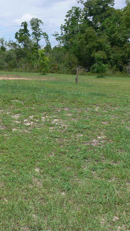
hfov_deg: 21.8
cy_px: 114
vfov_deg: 39.2
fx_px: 325
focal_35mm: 53
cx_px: 0
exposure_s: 1/500
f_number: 5.6
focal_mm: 7.6
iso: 80
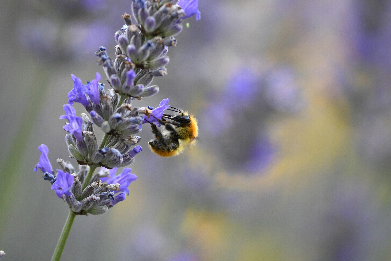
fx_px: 6516
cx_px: 196
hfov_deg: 3.4
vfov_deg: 2.3
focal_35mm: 600
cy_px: 130
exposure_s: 1/1600
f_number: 4
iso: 1600
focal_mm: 300
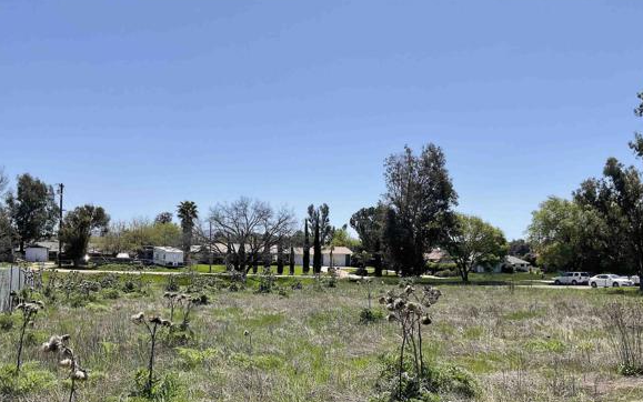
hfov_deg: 56.7
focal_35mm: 34
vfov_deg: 37.0
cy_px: 254
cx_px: 315
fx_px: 596
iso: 20
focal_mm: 3
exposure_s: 1/2320
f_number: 1.8
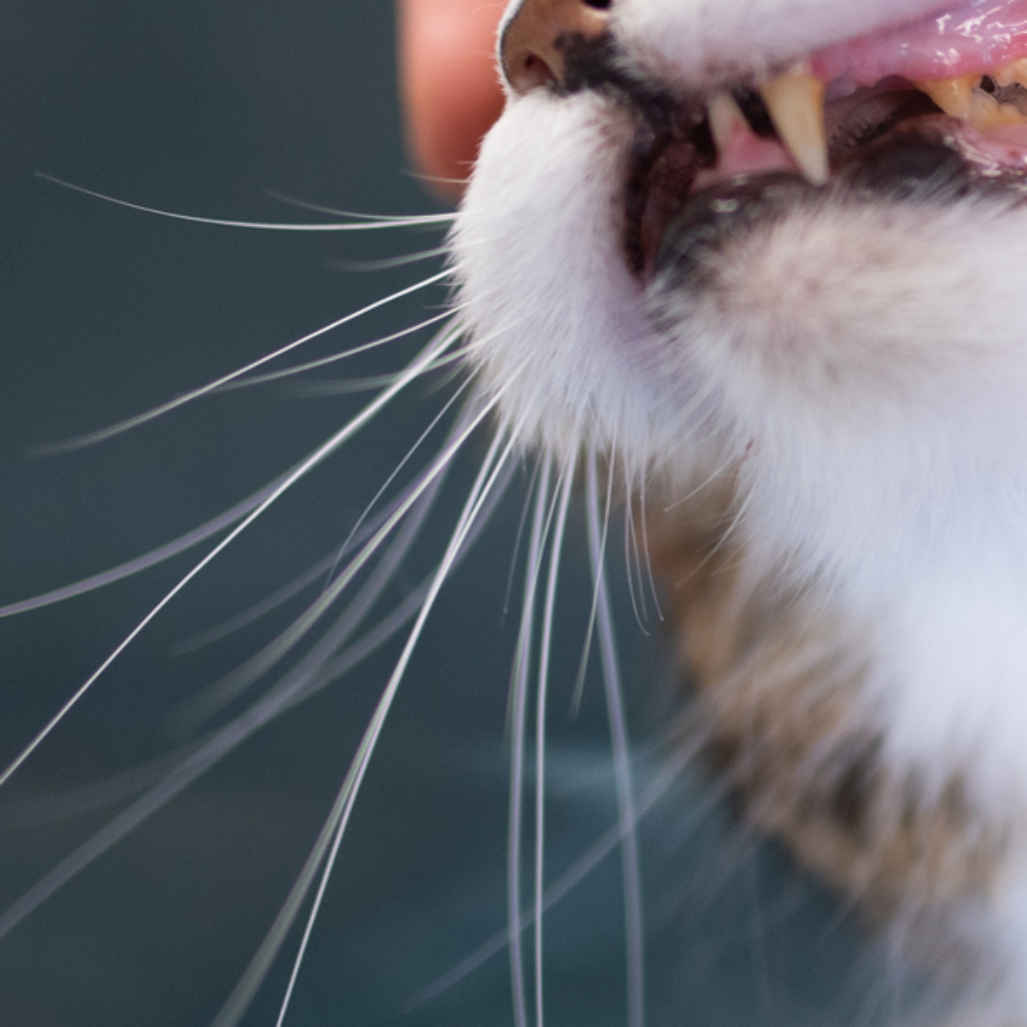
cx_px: 1255
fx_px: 4229
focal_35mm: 126
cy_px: 429
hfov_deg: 13.4
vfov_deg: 13.8
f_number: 1.4
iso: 250
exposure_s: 1/400
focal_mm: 35
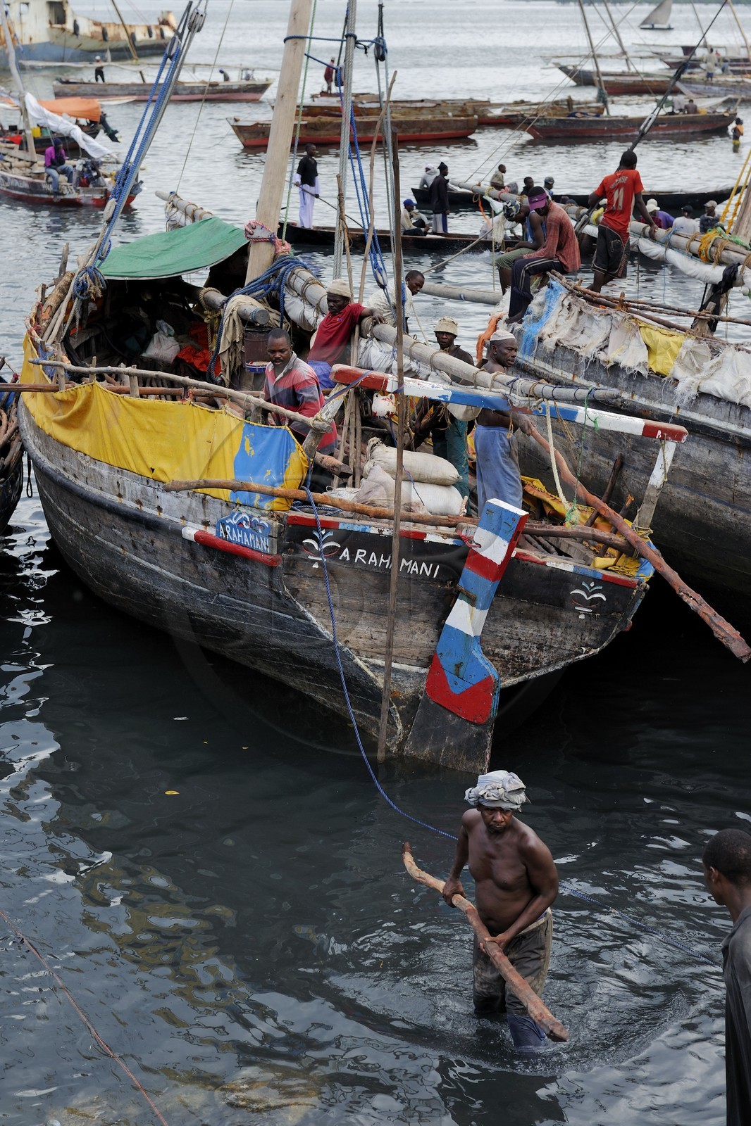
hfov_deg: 19.4
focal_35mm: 70
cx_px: 376
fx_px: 2191
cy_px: 563
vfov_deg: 28.8
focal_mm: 70
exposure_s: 1/160
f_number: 5.6
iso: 200
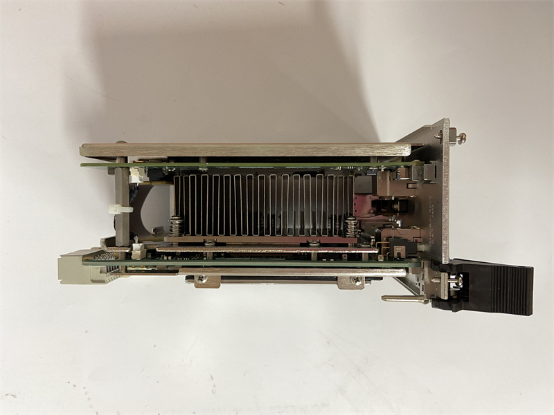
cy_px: 208
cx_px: 277
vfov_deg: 53.1
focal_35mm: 26
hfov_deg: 67.3
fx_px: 416
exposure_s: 1/50
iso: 160
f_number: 1.8
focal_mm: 4.25
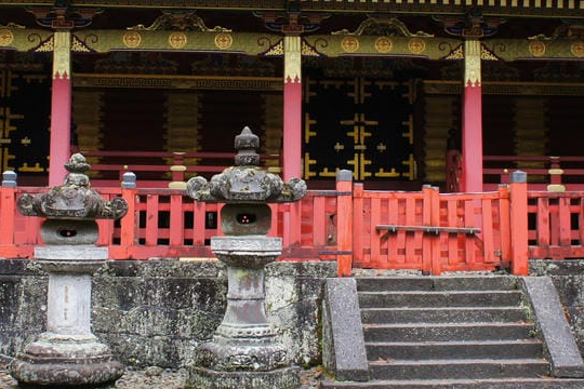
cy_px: 112
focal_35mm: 60
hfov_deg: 33.4
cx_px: 327
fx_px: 973
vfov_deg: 22.5
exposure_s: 1/30
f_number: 8
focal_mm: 18
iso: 320
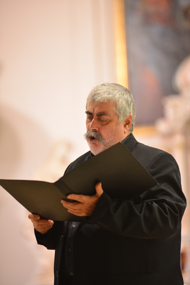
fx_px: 1581
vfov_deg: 10.3
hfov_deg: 6.9
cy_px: 142
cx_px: 95
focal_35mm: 200
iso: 2000
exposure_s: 1/160
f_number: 3.2
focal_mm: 200
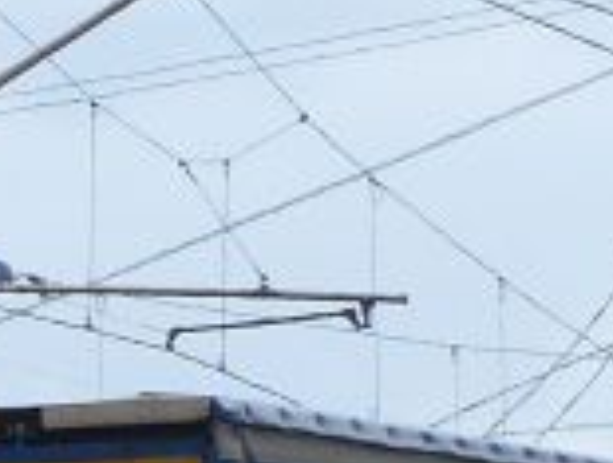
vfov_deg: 1.2
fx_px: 22613
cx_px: -1542
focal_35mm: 1274
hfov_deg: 1.5
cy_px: 558
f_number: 4
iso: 100
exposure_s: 1/640
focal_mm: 29.6
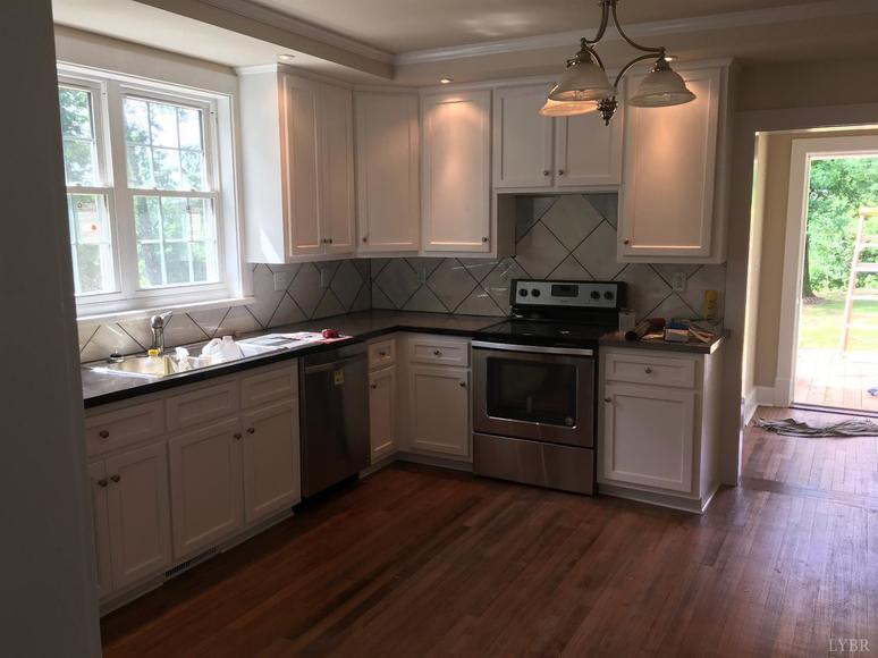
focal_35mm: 29
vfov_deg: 48.2
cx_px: 439
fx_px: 735
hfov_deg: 61.7
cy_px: 329
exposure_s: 1/60
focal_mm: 4.15
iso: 25
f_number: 2.2
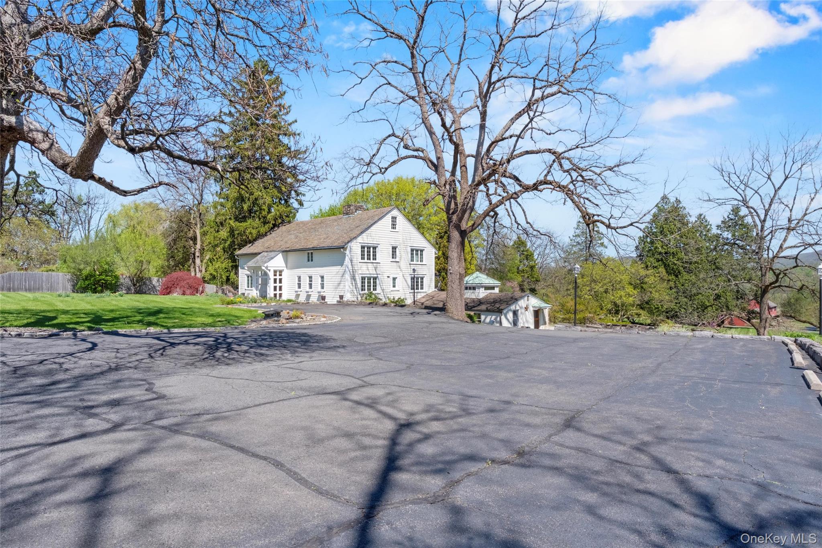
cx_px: 411
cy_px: 274
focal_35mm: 22
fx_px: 502
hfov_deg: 78.6
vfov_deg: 57.2
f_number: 9
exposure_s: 1/400
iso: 500
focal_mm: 14.4
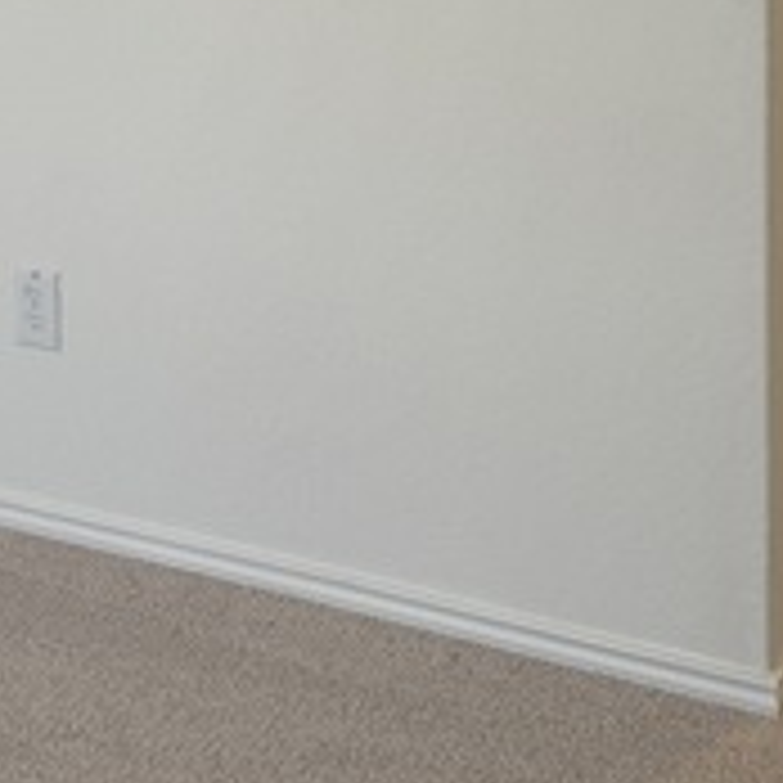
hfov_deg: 22.0
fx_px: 1996
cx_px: 572
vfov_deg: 20.6
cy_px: -171
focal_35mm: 78
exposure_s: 1/120
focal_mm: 6.76
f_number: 1.78
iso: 125
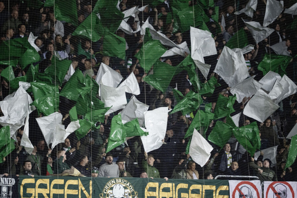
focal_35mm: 457
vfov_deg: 3.0
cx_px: 138
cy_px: 110
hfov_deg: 4.5
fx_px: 3771
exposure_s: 1/800
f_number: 2.8
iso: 2500
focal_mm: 400
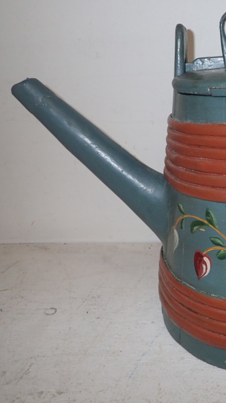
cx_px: 253
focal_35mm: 37
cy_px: 199
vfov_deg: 54.0
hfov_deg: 28.7
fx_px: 394
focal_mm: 4.5
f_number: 5.6
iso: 125
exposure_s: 1/30
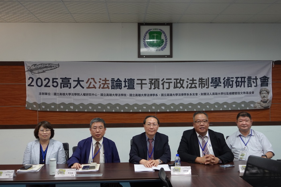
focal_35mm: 38
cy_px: 94
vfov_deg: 35.1
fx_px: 297
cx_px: 140
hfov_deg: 50.7
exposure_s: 1/60
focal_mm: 14.49
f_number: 2.8
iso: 400
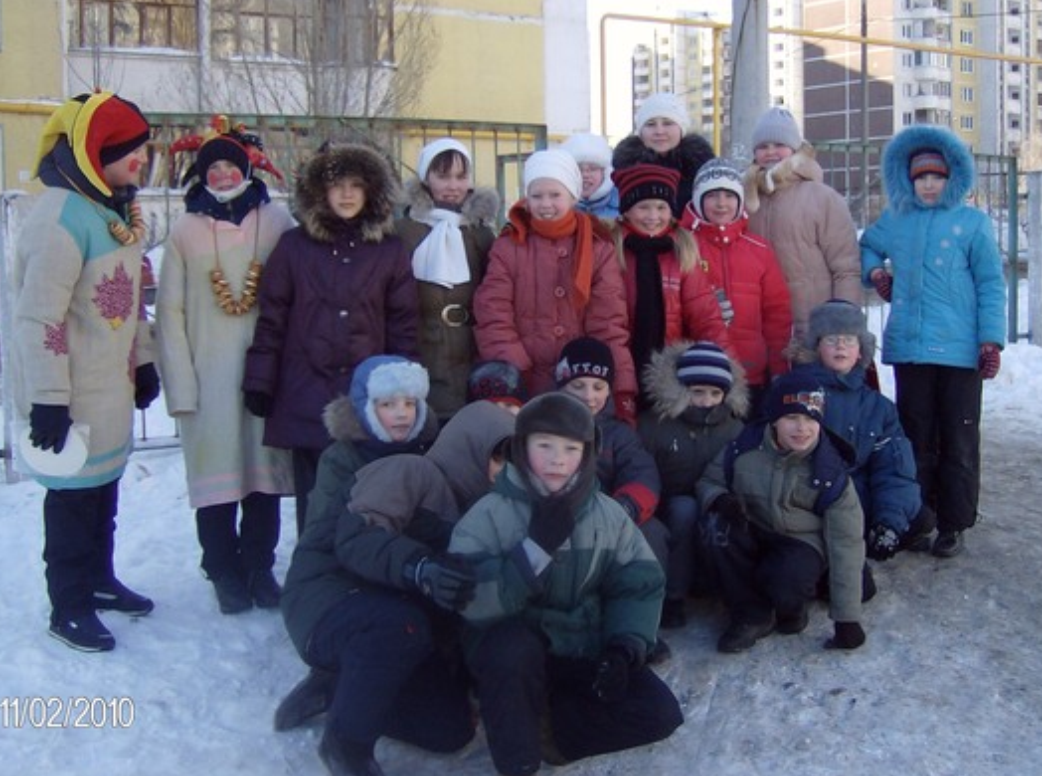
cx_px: 559
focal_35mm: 44
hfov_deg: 43.0
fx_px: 1321
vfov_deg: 32.7
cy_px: 343
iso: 100
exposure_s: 1/470
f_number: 2.8
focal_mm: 6
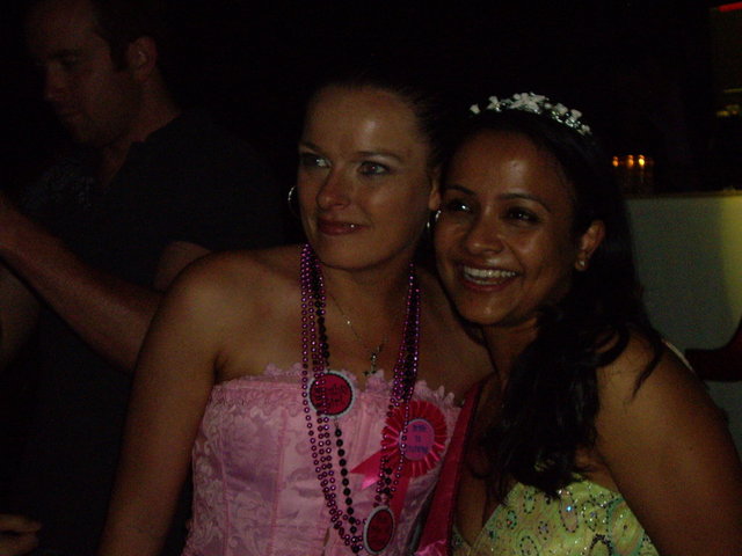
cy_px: 278
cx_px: 371
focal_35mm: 55
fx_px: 1179
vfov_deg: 26.6
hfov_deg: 34.9
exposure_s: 1/60
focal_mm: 9
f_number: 3.3
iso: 400
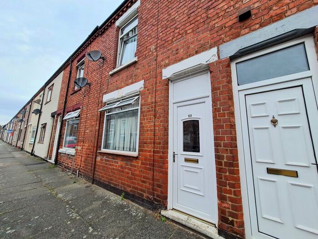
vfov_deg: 89.9
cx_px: 159
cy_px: 120
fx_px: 119
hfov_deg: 106.2
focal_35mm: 13
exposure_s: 1/321
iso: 50
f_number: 2.2
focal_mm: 1.74
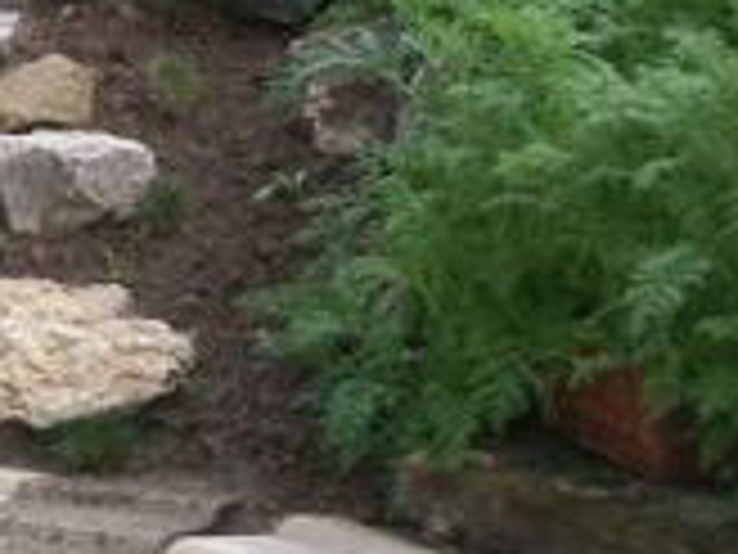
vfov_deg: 9.9
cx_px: -148
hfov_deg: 12.8
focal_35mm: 150
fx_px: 3198
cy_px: 95
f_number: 3.5
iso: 100
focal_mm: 14.14
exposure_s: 1/125
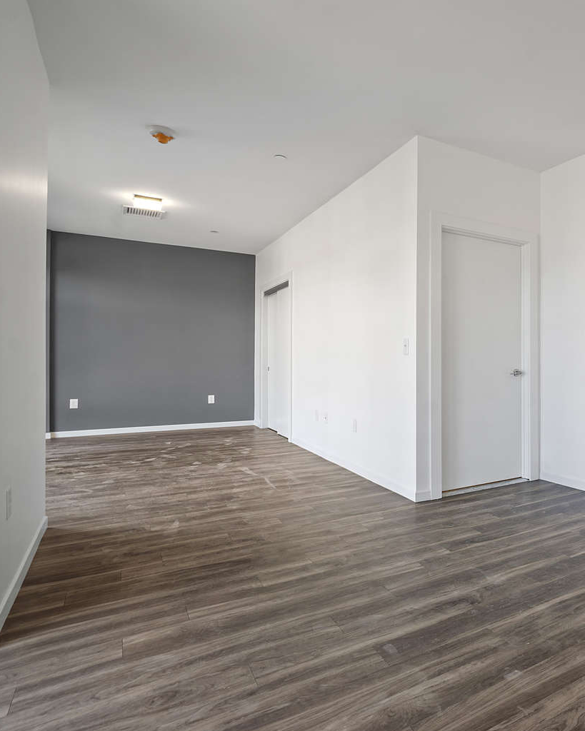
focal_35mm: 22
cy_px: 357
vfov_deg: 75.0
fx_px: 476
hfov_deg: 54.0
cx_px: 539
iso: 200
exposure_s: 1/2.5
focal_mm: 10
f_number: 11
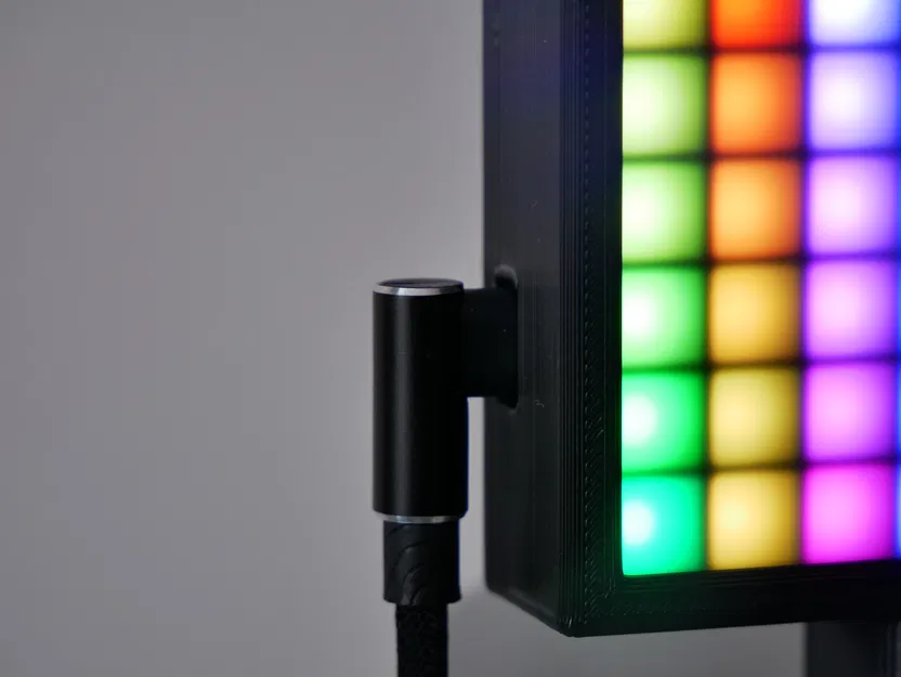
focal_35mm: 120
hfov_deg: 16.4
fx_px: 3125
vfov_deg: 12.4
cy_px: 338
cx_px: 450
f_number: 5.6
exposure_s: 1/15
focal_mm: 60
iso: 200
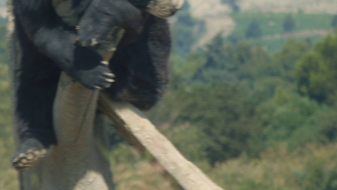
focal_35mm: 999
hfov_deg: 2.2
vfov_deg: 1.2
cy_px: 93
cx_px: 120
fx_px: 8926
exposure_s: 1/320
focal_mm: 126.2
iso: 80
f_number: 5.3
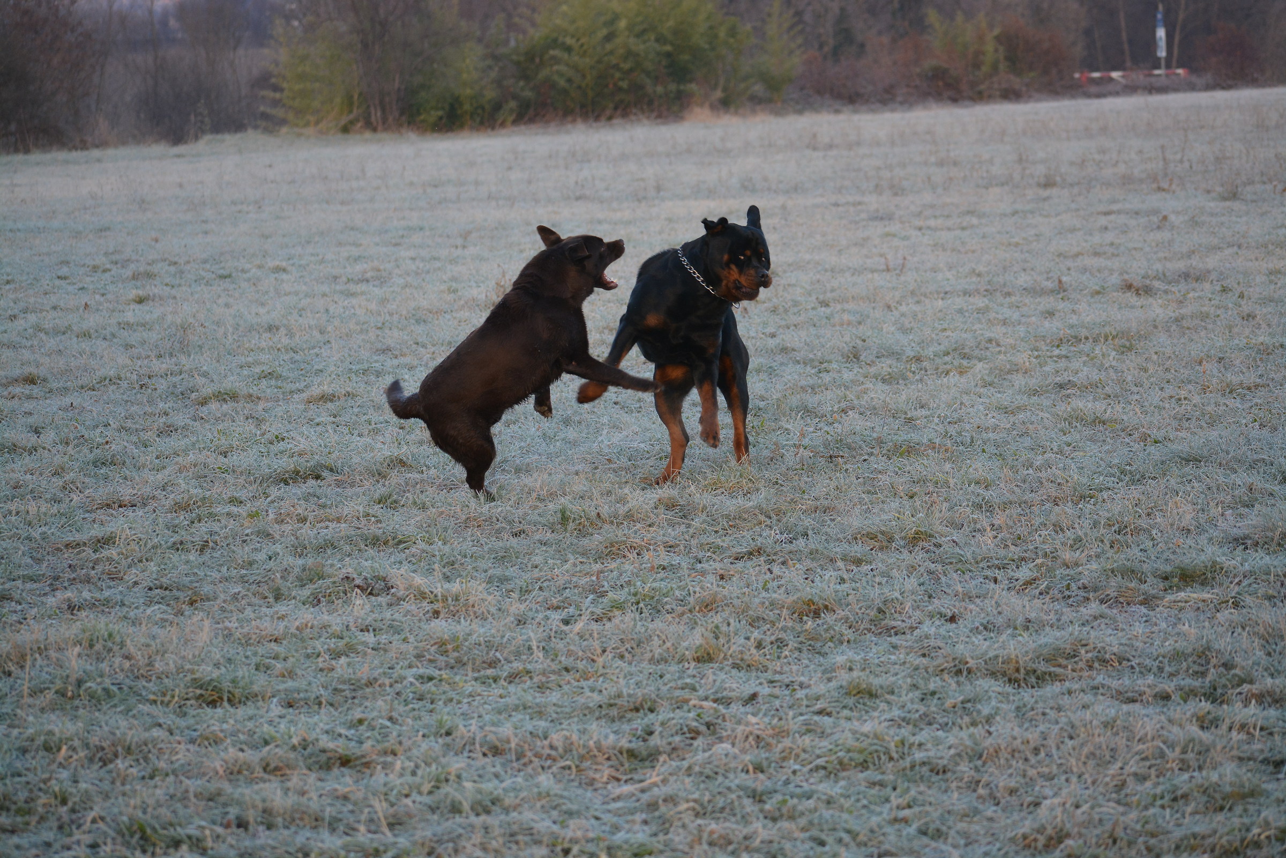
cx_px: 643
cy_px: 429
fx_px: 4608
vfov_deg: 10.6
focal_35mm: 129
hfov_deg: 15.9
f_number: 4.8
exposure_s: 1/640
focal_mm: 86
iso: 800
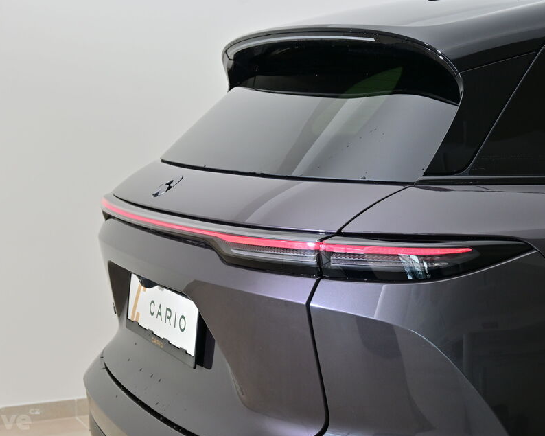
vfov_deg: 20.0
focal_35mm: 77
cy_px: 219
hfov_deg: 24.9
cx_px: 281
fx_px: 1235
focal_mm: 45
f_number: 6
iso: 400
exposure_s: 1/60
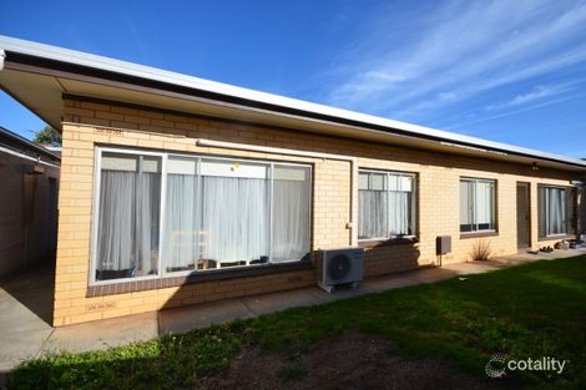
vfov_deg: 67.3
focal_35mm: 18
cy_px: 195
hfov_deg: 90.0
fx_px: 293
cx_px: 293
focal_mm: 12
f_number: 10
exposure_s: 1/320
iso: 200
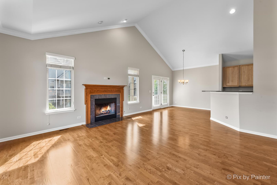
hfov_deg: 104.2
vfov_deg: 81.3
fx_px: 108
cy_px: 92
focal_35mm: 14
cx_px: 138
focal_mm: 14
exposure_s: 1/8
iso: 320
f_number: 10
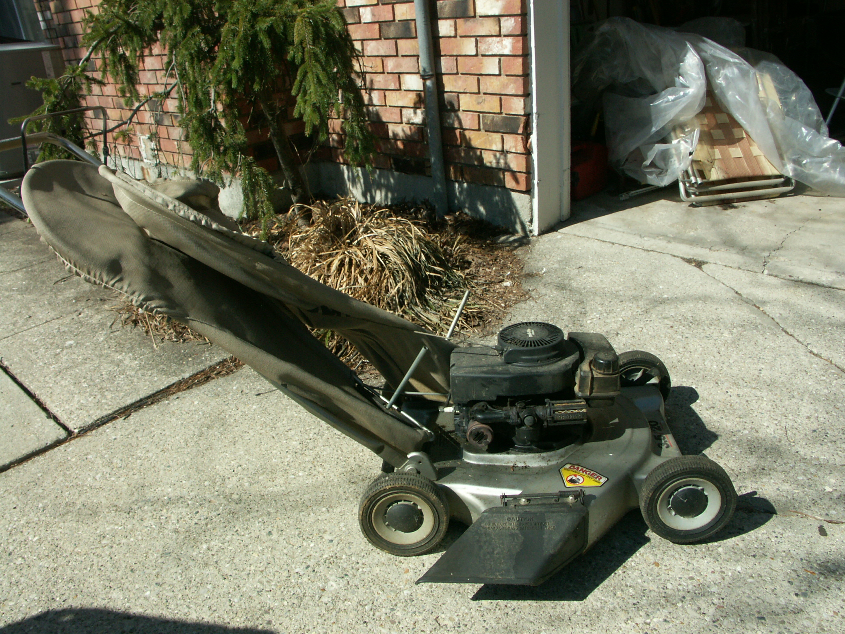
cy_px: 317
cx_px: 422
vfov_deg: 49.7
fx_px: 683
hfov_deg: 63.4
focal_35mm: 28
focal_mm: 7.2
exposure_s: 1/500
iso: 100
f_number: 8
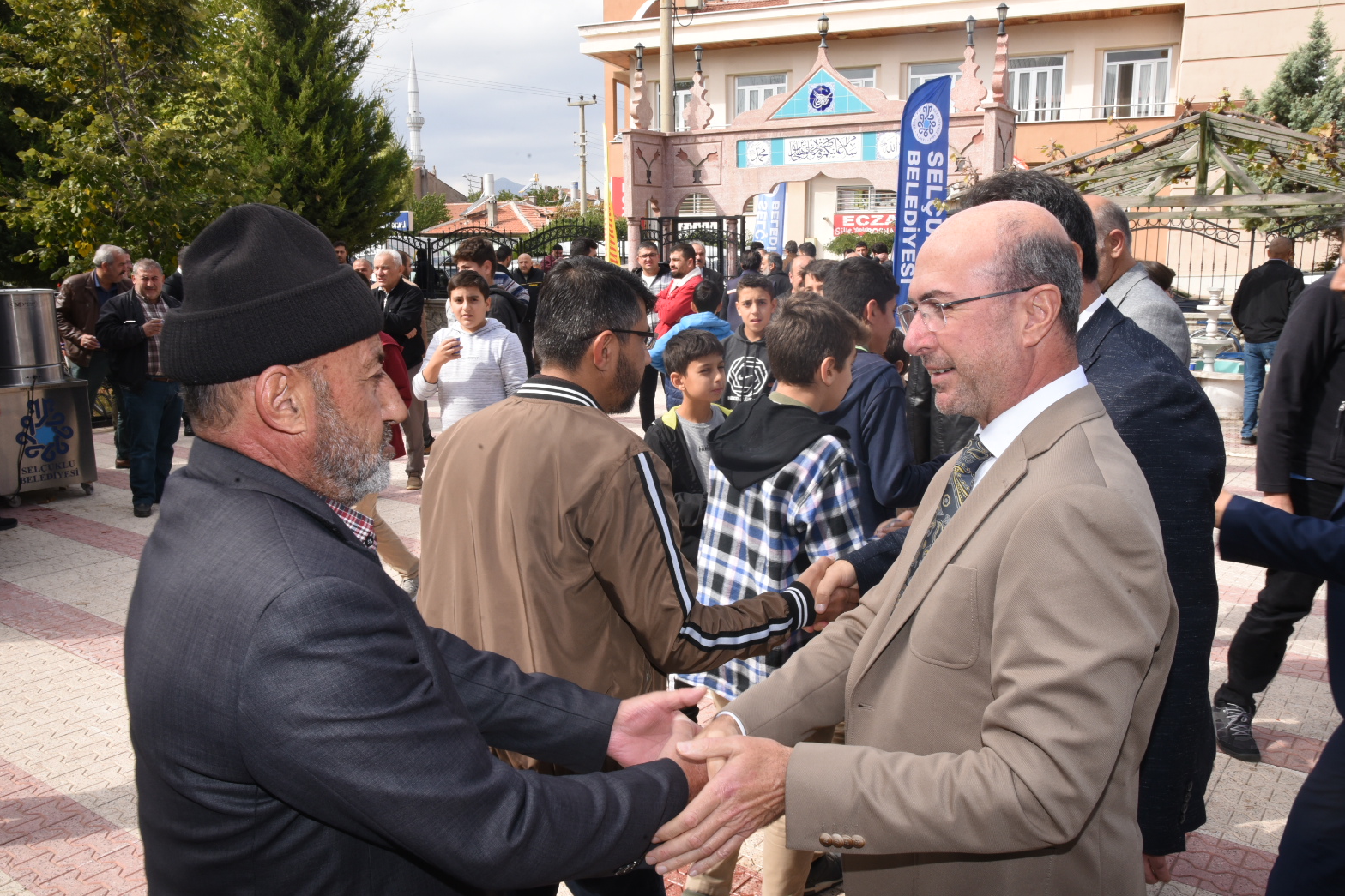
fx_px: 1158
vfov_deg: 42.3
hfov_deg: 60.3
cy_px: 462
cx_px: 690
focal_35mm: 31
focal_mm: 30
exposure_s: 1/125
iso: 800
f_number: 22
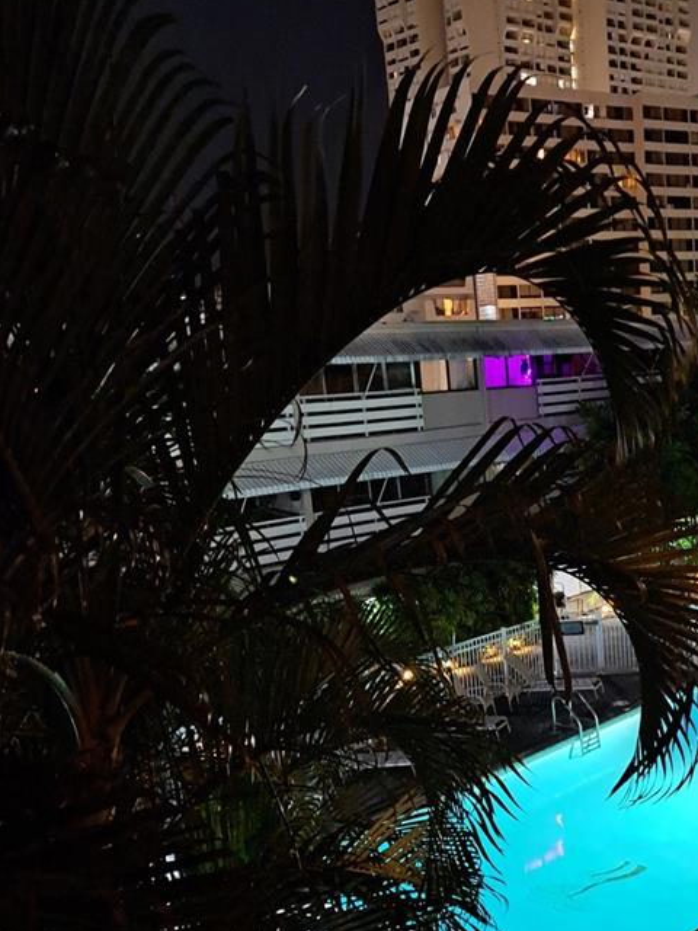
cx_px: 558
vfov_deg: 41.3
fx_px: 1210
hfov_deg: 31.4
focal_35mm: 45
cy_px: 646
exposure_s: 1/7
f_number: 1.8
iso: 2000
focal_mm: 5.23
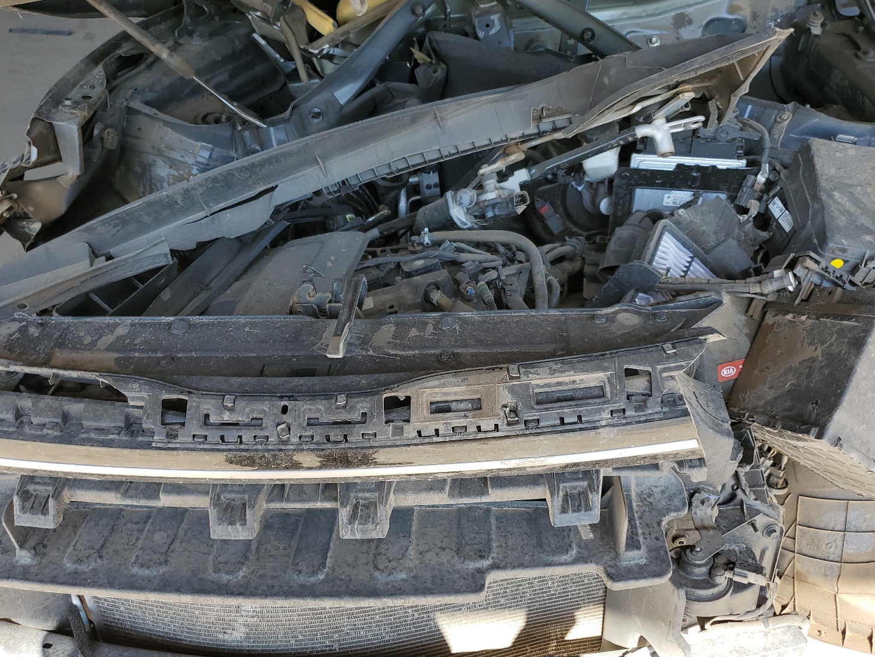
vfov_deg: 48.2
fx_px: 733
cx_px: 436
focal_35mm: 29
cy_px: 350
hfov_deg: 61.7
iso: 50
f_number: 1.5
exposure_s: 1/333
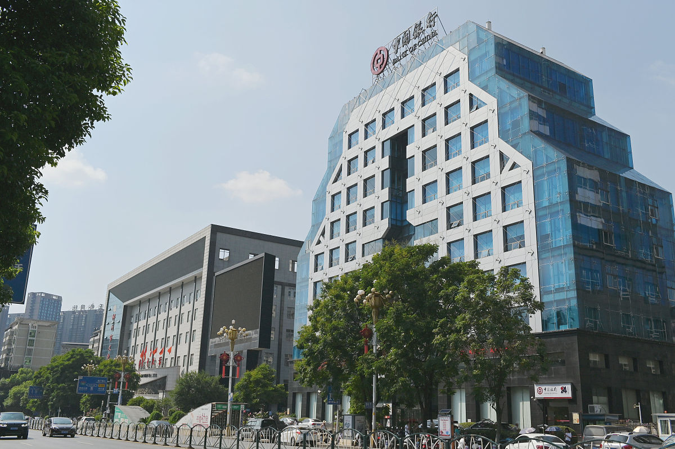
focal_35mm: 35
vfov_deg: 37.8
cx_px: 338
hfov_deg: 54.5
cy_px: 224
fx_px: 656
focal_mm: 35
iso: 500
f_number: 9
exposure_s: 1/3200
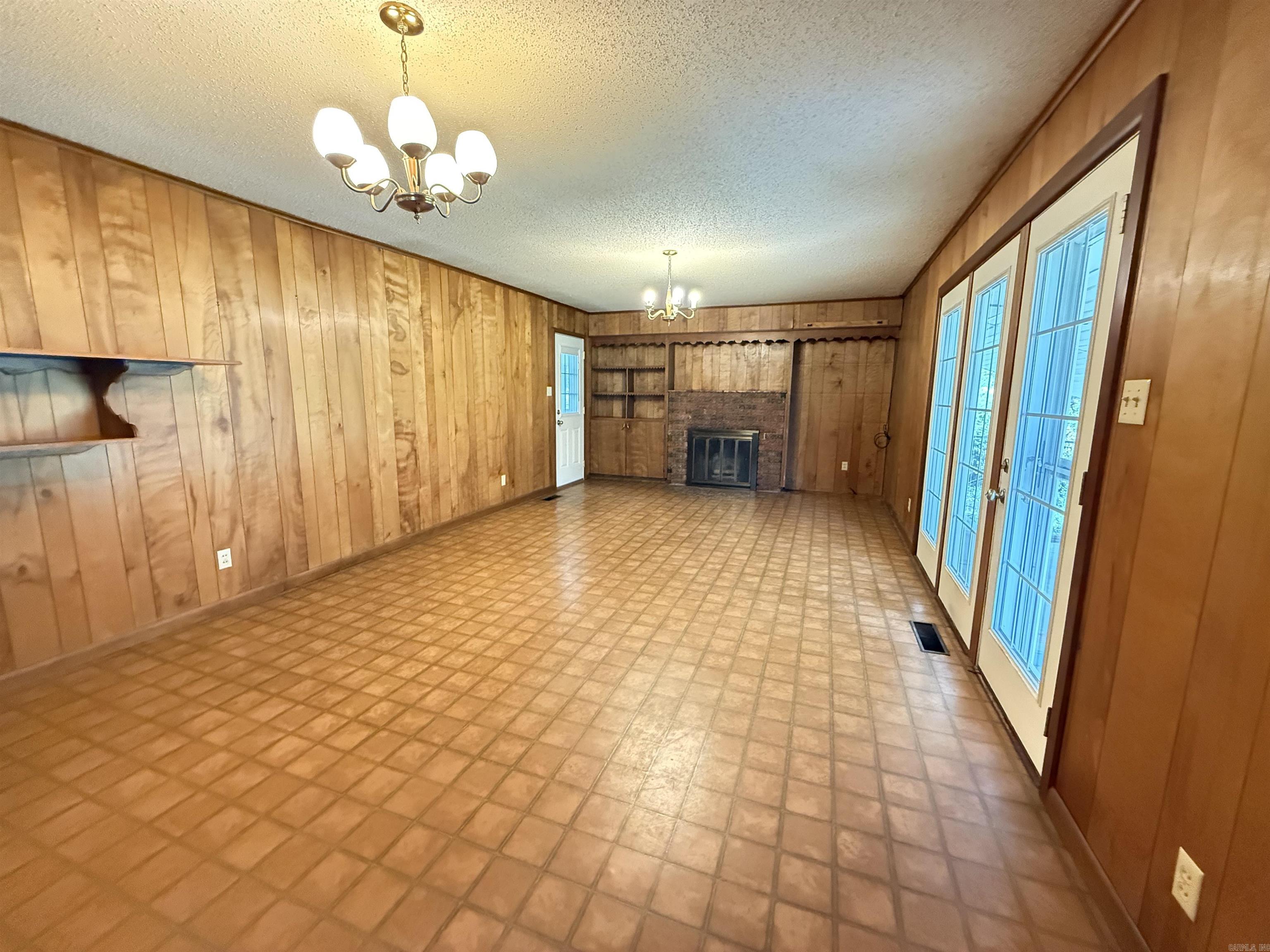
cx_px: 635
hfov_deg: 102.1
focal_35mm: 14
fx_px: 514
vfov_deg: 85.7
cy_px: 476
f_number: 2.2
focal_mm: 2.22
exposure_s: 1/60
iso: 1250
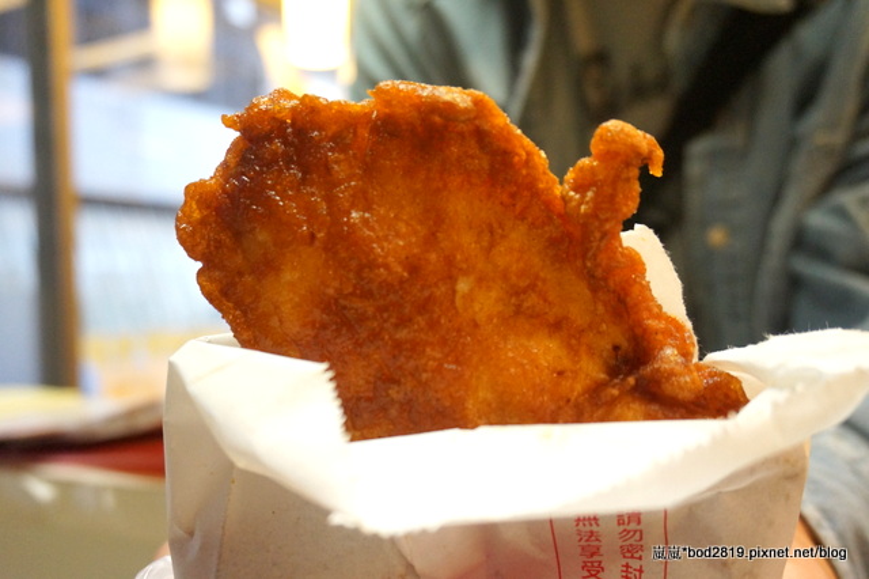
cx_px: 434
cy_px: 290
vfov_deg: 36.8
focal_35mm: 36
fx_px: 869
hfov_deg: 53.2
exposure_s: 1/160
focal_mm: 24
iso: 2000
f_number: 4.5
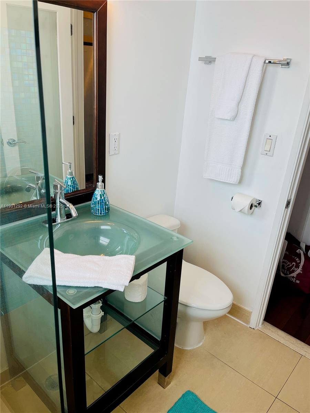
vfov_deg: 67.3
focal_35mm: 26
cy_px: 206
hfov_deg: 53.1
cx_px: 155
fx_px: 310
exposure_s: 1/120
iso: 40
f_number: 1.6
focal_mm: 5.1
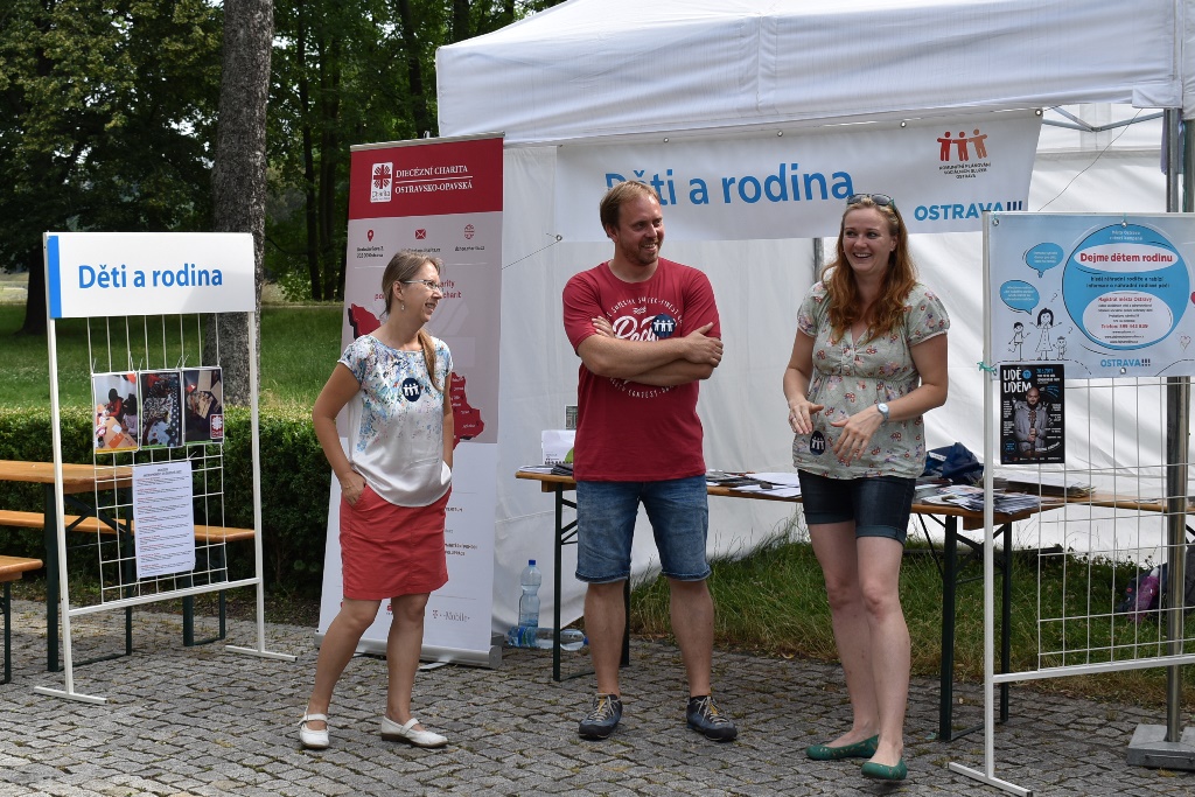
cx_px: 598
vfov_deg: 26.5
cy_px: 398
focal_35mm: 51
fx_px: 1693
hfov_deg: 38.9
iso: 140
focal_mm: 34
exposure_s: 1/250
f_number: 8
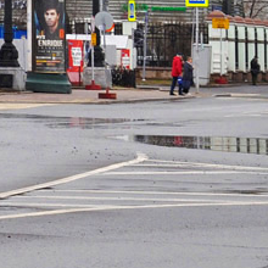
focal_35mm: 333
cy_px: -154
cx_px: -314
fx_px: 2917
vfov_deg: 5.2
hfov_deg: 5.1
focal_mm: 48
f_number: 5.6
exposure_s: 1/250
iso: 200
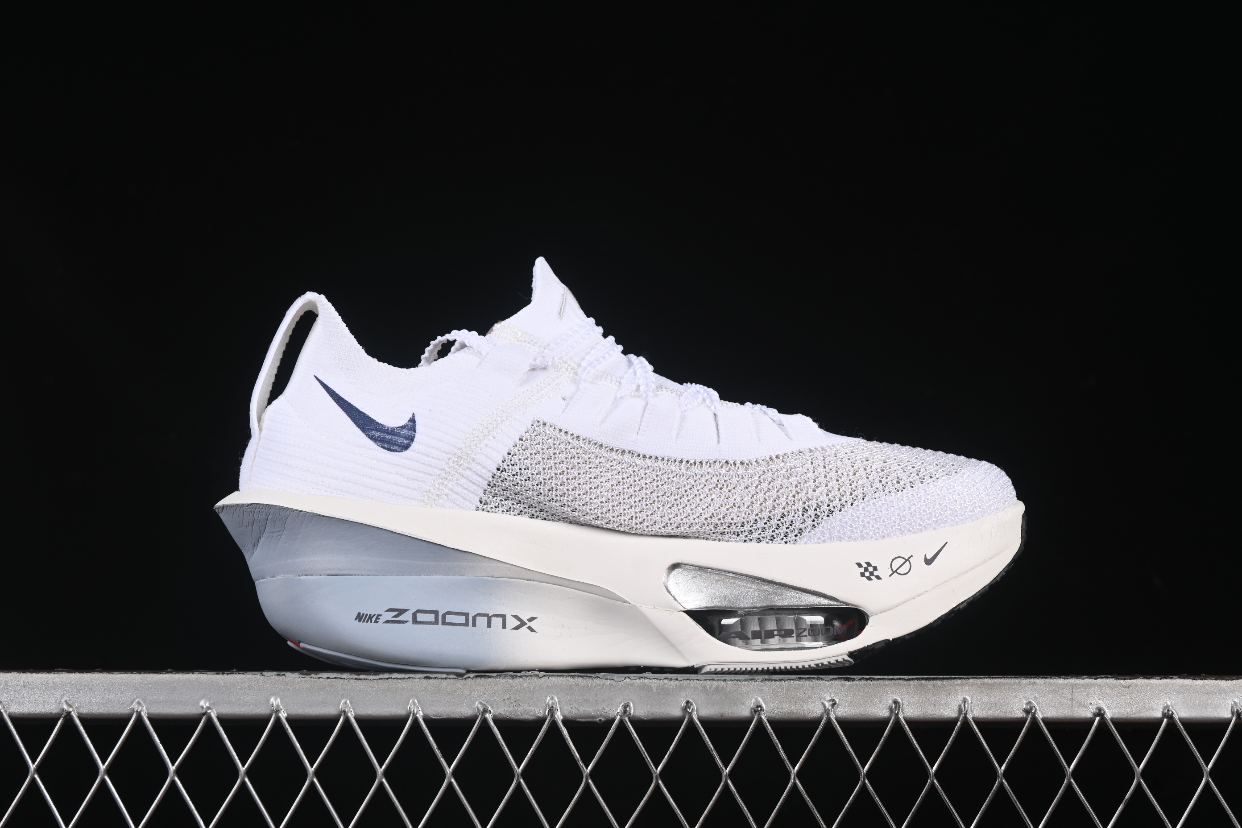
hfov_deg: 27.0
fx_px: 2587
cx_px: 621
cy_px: 414
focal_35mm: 75
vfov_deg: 18.2
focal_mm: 50
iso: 160
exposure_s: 1/80
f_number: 8
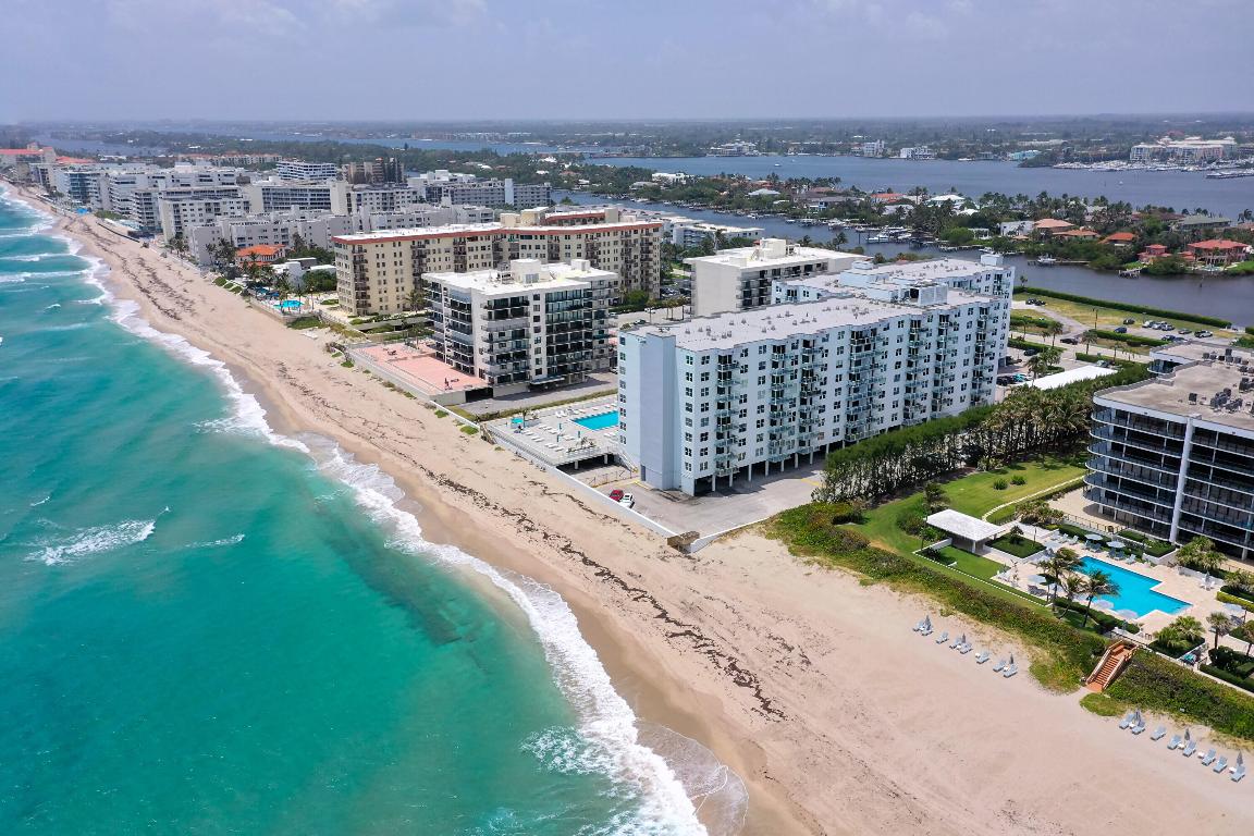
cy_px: 418
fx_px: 975
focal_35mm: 28
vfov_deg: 46.4
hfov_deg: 65.5
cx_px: 627
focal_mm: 10.26
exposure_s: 1/800
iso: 100
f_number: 6.3
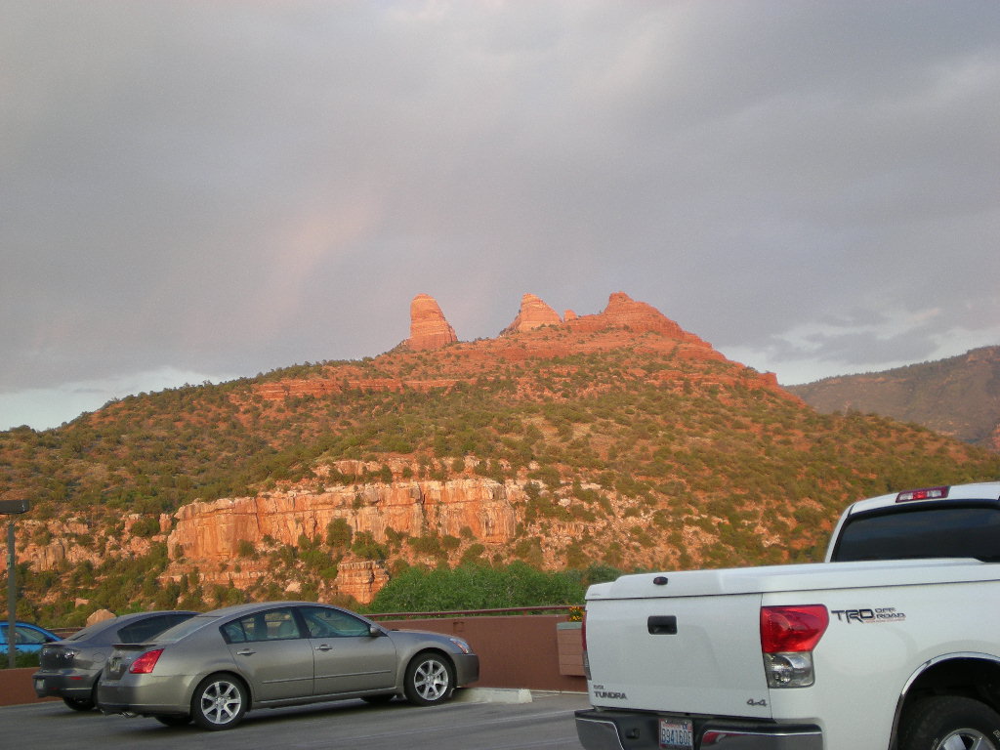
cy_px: 375
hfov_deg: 34.3
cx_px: 500
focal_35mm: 56
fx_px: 1618
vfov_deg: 26.1
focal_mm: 9.3
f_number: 3.9
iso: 55
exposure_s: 1/60
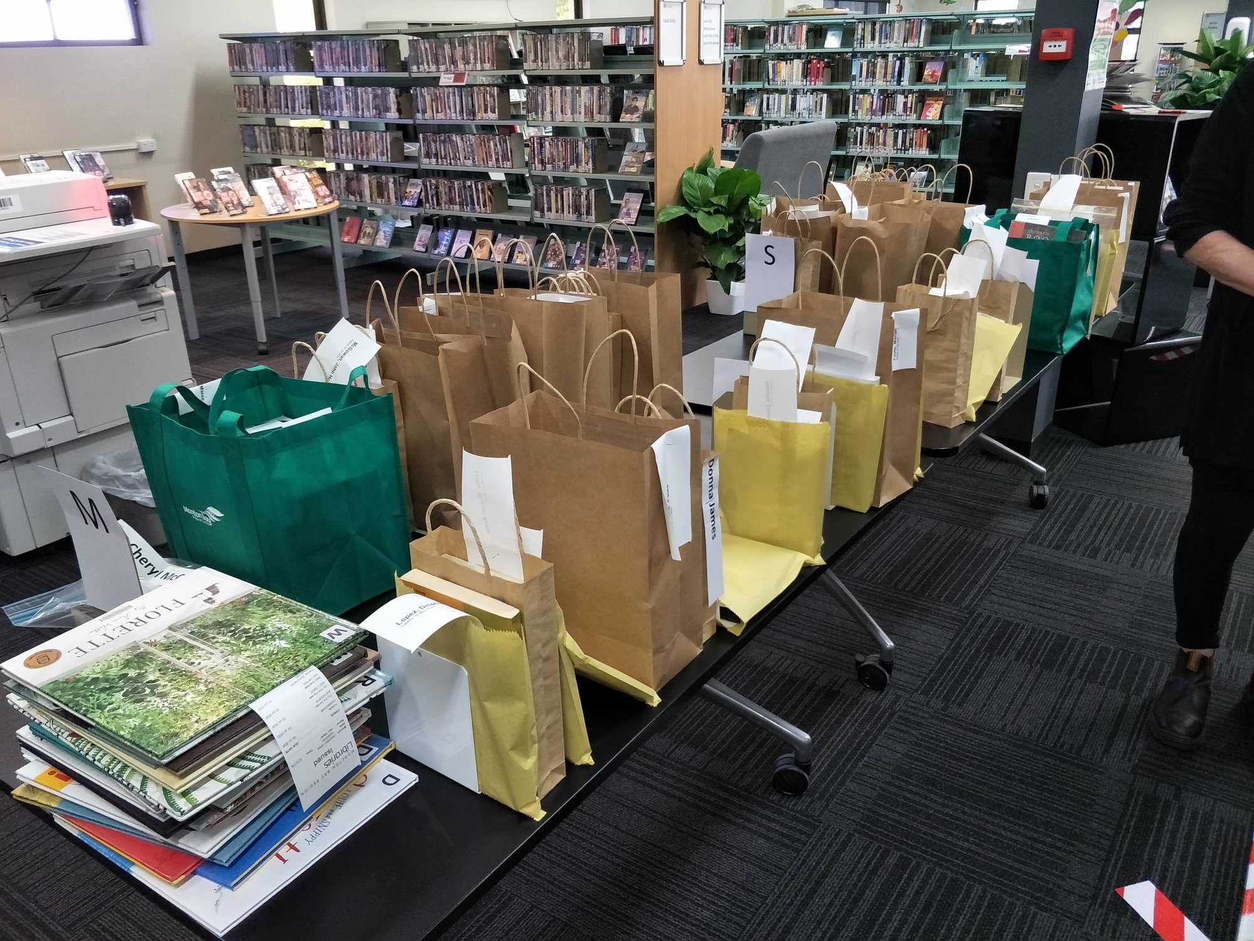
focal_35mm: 24
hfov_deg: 71.6
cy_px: 470
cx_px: 627
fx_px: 869
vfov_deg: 56.8
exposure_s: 1/33
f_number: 1.7
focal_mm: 4.1
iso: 239
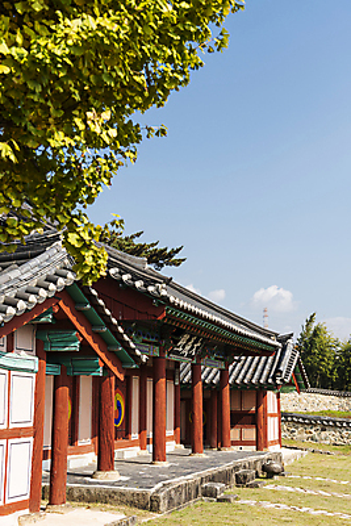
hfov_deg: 28.1
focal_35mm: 48
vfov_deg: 41.1
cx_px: 176
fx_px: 701
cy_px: 263
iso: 200
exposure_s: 1/1000
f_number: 5.6
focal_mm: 48
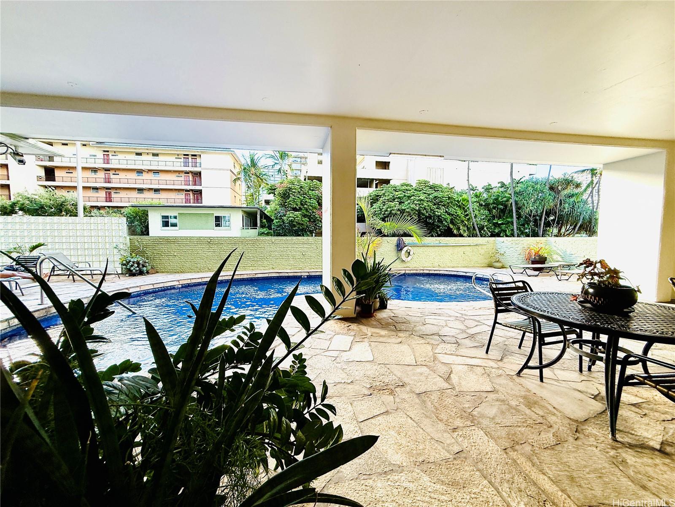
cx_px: 338
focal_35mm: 14
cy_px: 254
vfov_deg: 85.7
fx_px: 273
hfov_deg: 102.1
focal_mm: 2.22
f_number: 2.2
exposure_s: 1/119
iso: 64
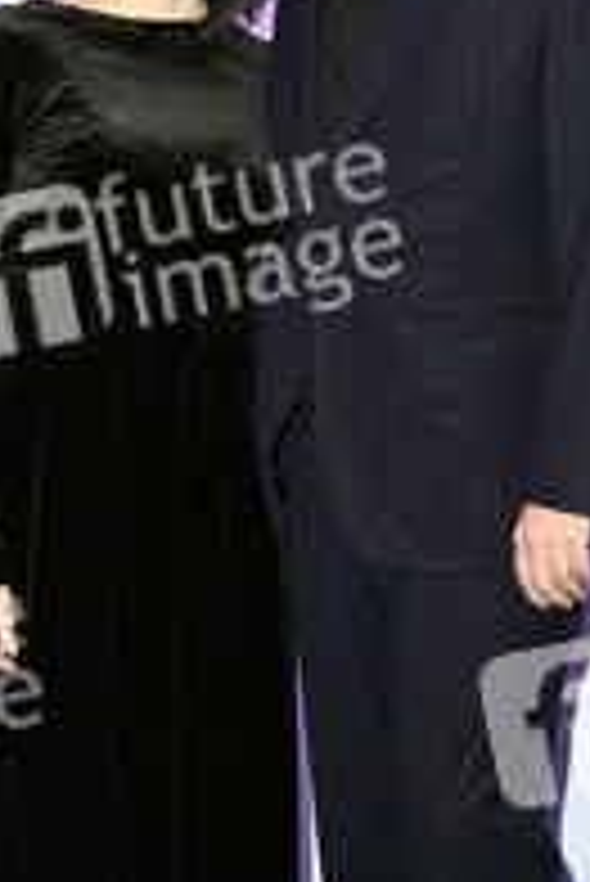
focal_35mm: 98
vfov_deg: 20.8
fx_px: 2405
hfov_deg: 14.0
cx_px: 304
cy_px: 477
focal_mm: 48
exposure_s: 1/250
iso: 800
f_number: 5.6
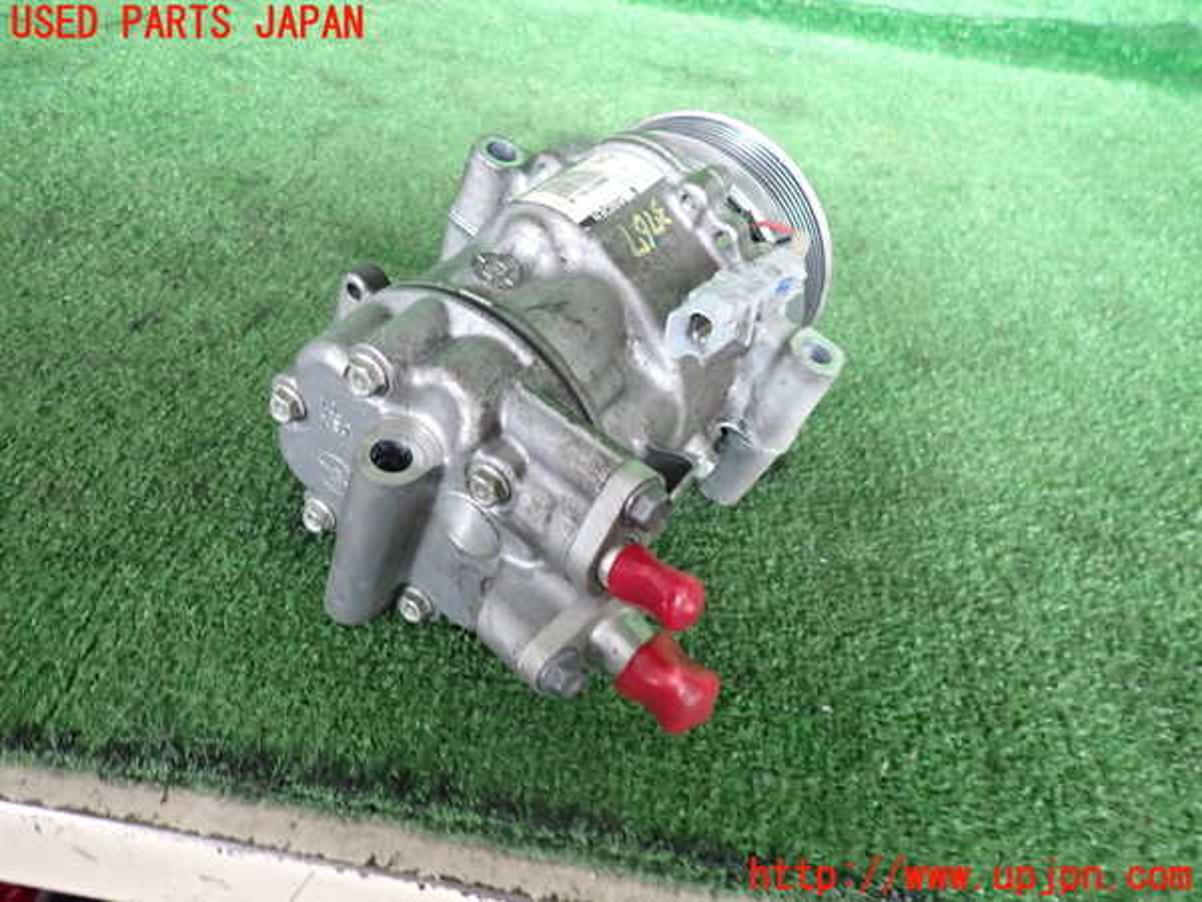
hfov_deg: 69.4
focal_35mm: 25
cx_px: 601
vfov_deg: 54.9
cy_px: 451
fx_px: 868
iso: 500
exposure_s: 1/30
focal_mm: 4.5
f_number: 2
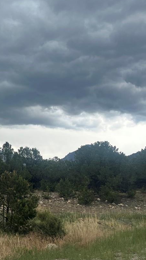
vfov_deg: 37.1
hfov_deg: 19.0
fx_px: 385
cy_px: 112
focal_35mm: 56
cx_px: -69
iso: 50
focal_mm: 5.1
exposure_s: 1/1422
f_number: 1.6
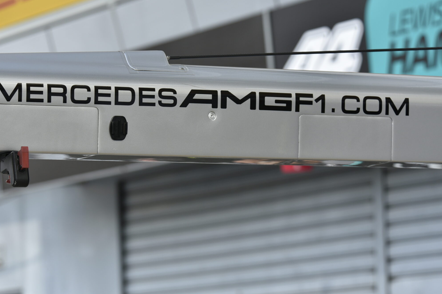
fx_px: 2517
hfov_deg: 10.0
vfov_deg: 6.7
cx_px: 196
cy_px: 124
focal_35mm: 205
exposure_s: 1/640
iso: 500
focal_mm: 160
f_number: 8
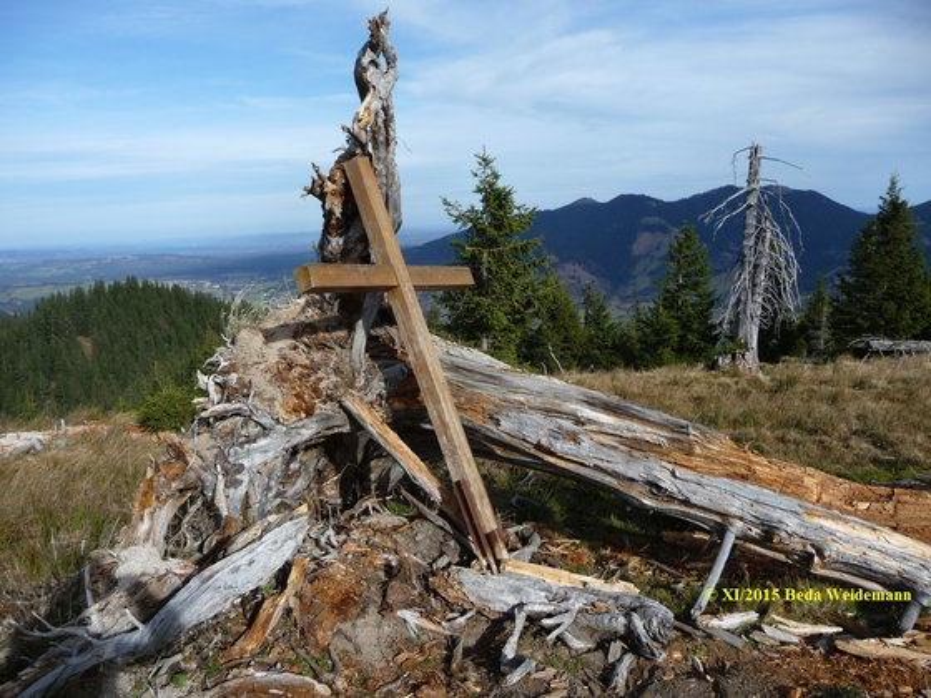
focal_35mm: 28
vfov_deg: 49.7
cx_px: 466
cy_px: 349
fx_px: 753
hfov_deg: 63.4
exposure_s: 1/1000
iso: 100
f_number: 3.3
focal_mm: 4.7
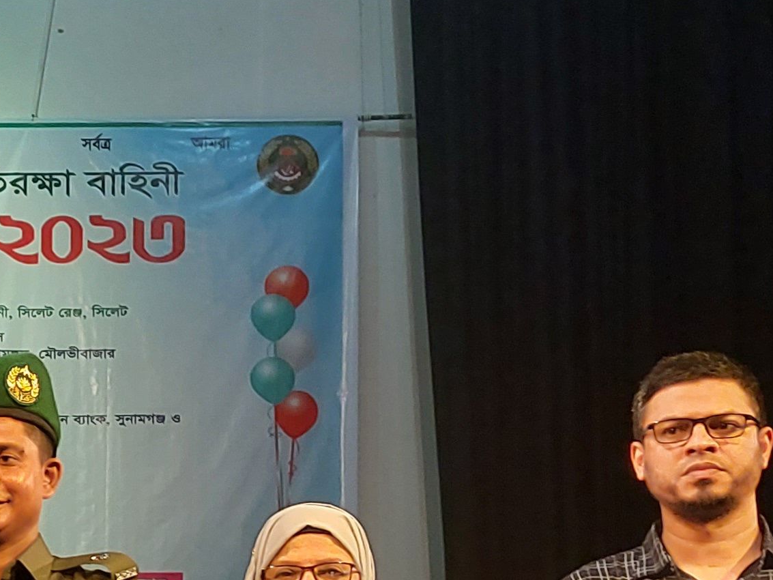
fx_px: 2412
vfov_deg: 13.2
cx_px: -278
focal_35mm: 108
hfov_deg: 17.0
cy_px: 773
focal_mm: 4.6
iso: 250
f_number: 1.8
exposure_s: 1/50
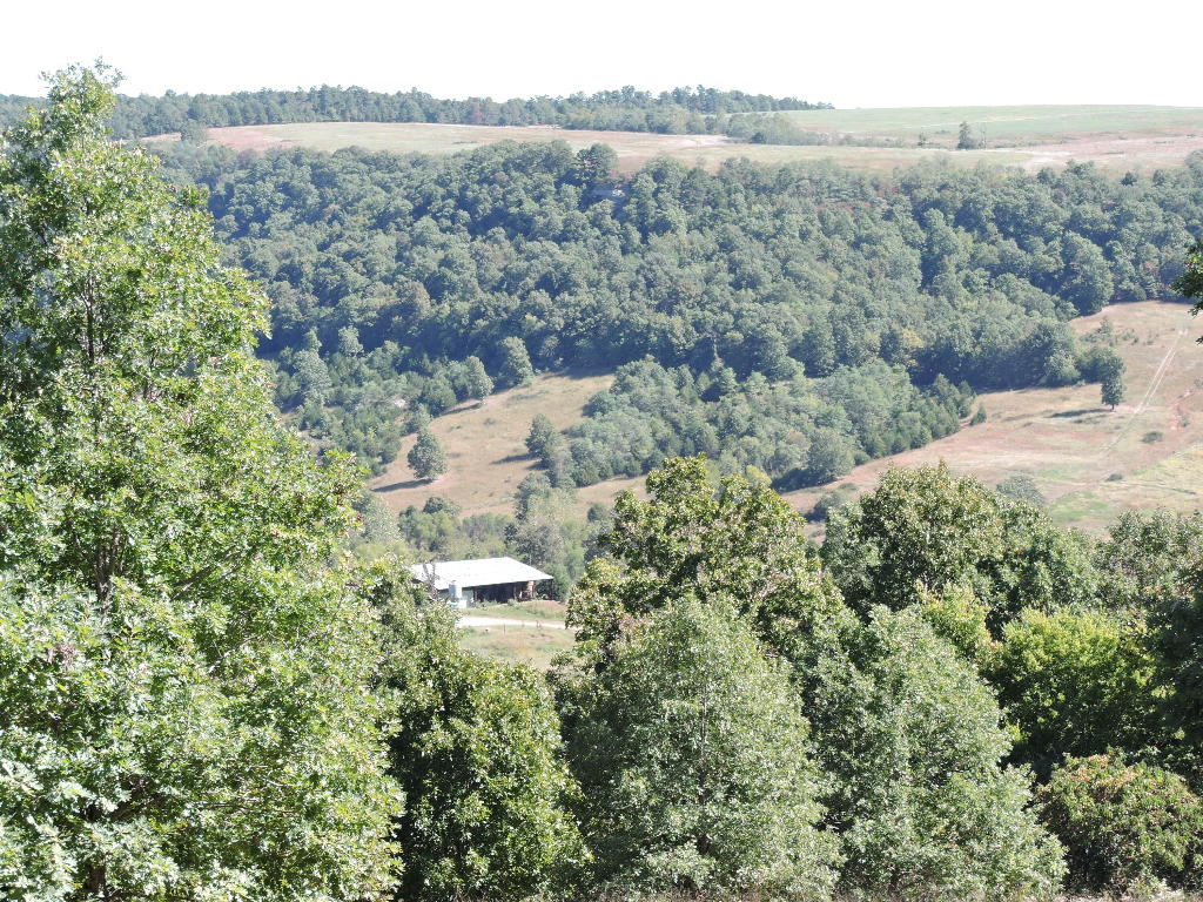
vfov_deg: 14.1
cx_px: 602
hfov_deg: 18.7
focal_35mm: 105
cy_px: 451
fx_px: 3649
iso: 100
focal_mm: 18.7
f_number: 4.7
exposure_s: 1/125
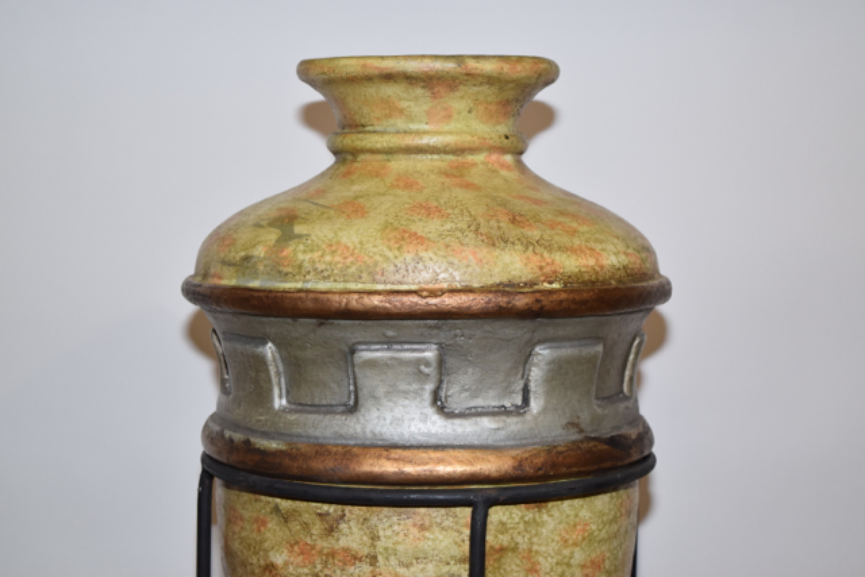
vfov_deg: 18.9
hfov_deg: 28.1
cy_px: 288
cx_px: 432
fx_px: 1730
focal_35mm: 72
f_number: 5.6
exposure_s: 1/125
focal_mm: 48
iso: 800
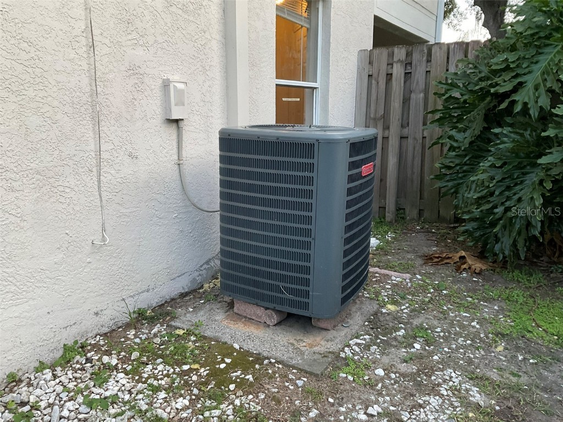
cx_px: 282
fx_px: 472
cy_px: 211
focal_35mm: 29
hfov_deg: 61.7
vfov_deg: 48.2
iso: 64
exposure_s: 1/60
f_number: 1.8
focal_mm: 3
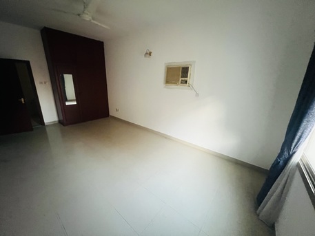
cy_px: 118
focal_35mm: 13
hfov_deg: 106.2
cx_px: 158
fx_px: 118
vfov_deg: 89.9
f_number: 1.8
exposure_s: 1/60
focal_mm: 1.57
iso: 800
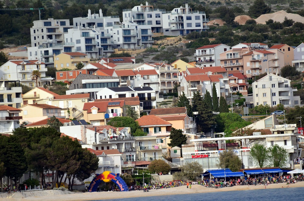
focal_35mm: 450
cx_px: 152
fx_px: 3791
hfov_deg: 4.6
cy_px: 100
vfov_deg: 3.0
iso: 800
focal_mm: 300
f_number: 5.6
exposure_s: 1/3200
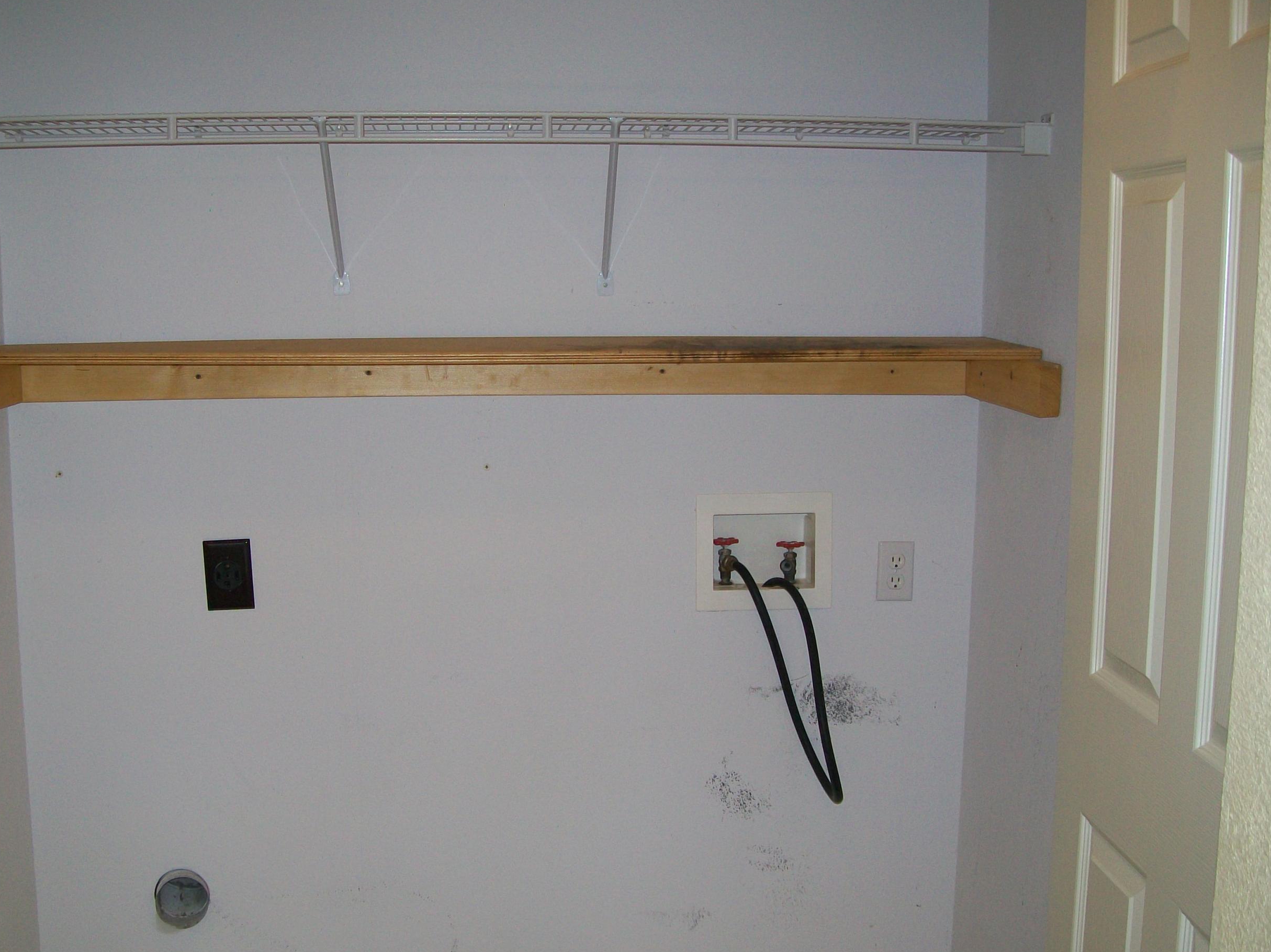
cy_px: 541
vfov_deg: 34.3
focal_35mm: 42
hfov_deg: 44.6
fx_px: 1542
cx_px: 518
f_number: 2.7
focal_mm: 6.1
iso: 64
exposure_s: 1/60
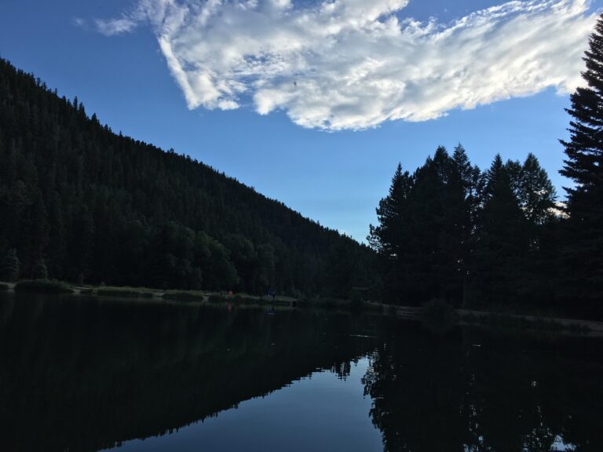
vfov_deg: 48.2
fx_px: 505
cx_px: 302
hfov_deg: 61.7
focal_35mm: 29
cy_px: 226
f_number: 2.2
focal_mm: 4.15
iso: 25
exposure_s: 1/1026
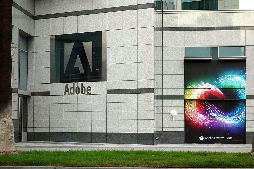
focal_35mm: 100
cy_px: 84
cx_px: 127
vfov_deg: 13.7
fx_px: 705
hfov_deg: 20.4
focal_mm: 37.1
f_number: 5.6
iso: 125
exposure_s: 1/250
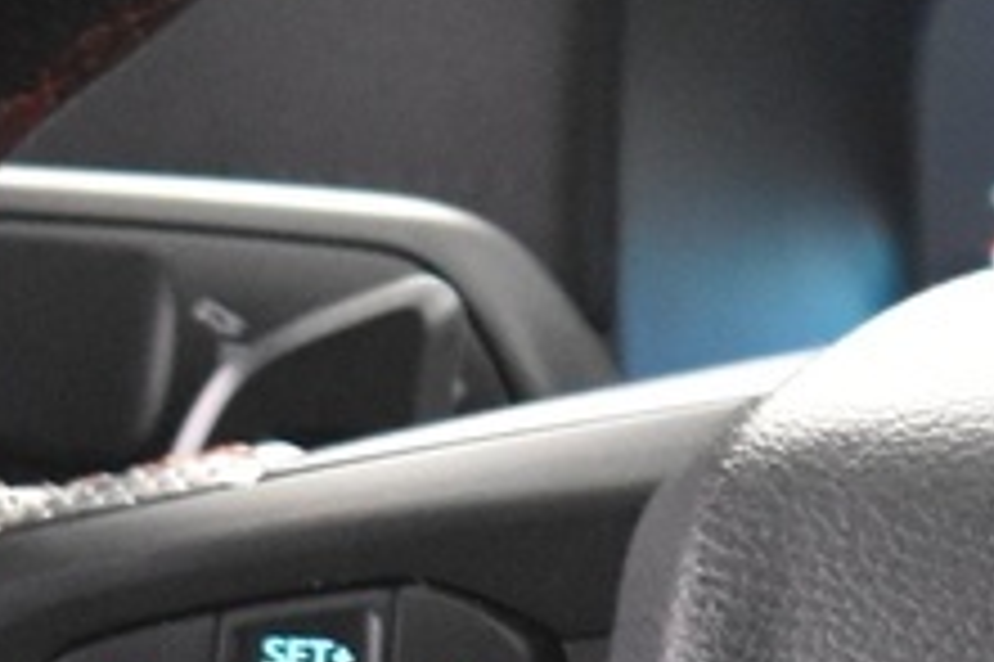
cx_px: 1786
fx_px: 8792
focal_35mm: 319
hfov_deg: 6.3
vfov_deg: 4.3
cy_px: 779
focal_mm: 29
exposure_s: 1/15
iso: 3200
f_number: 4.2
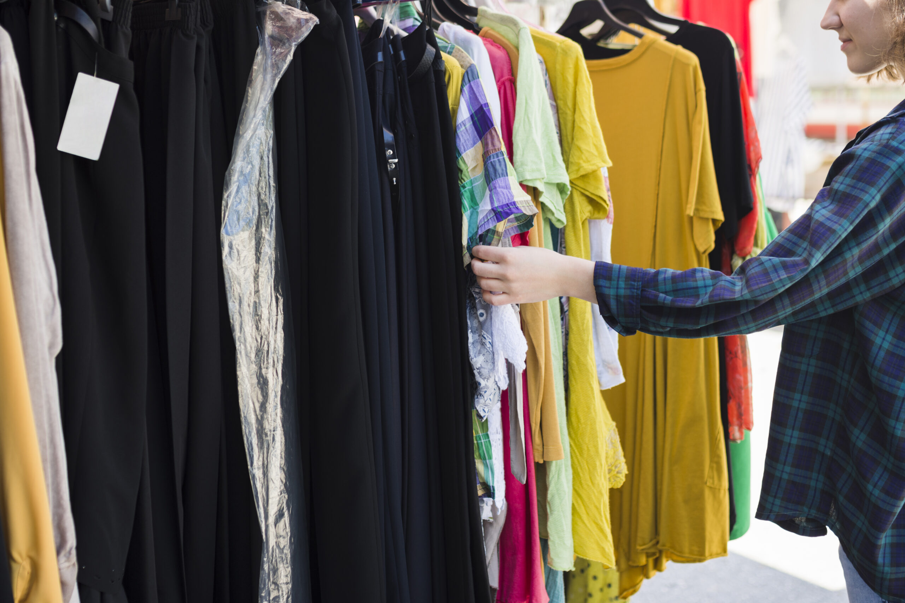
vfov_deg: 25.8
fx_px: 1320
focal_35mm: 52
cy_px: 302
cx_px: 452
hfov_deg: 37.8
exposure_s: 1/400
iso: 100
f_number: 2
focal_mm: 35
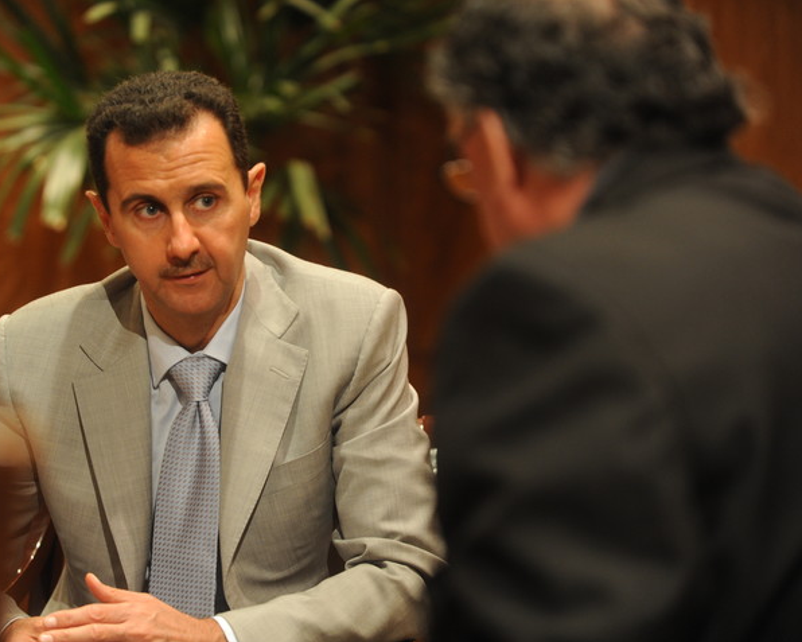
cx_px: 340
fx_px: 2825
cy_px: 321
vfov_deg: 13.0
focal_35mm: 119
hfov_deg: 16.2
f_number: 2.8
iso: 1600
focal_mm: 105
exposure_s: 1/50
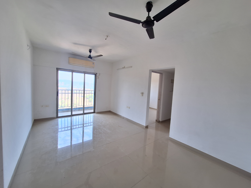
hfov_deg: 106.2
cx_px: 126
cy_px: 94
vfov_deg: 89.9
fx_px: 94
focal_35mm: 13
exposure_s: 1/100
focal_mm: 1.74
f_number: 2.2
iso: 50
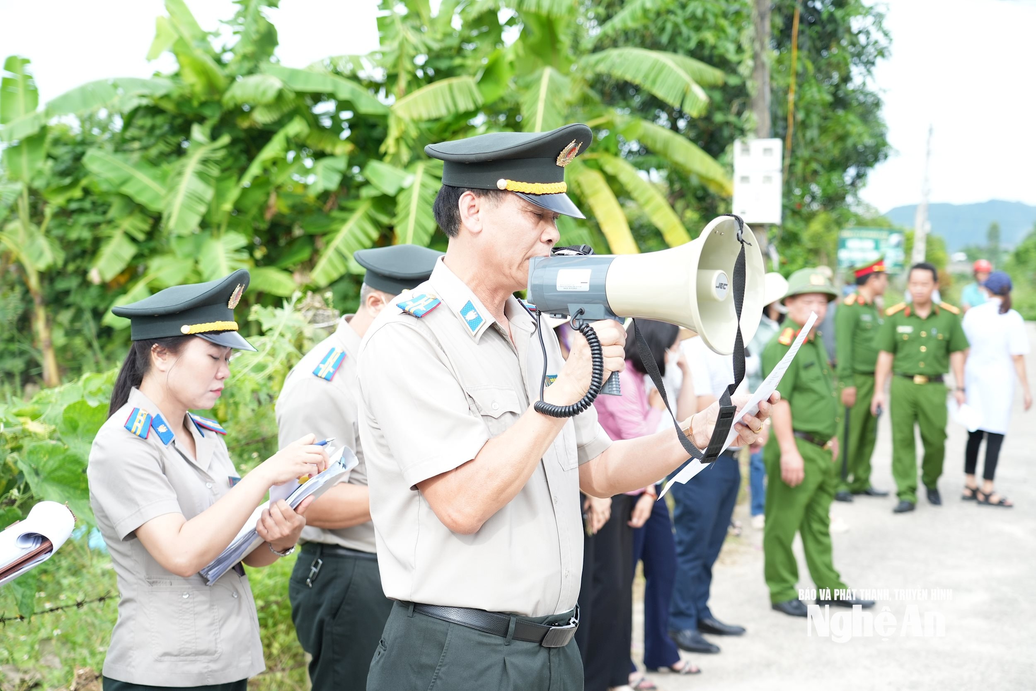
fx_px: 1583
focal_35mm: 55
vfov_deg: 24.6
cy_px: 346
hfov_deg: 36.2
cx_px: 518
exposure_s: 1/250
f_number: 4
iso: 320
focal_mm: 55
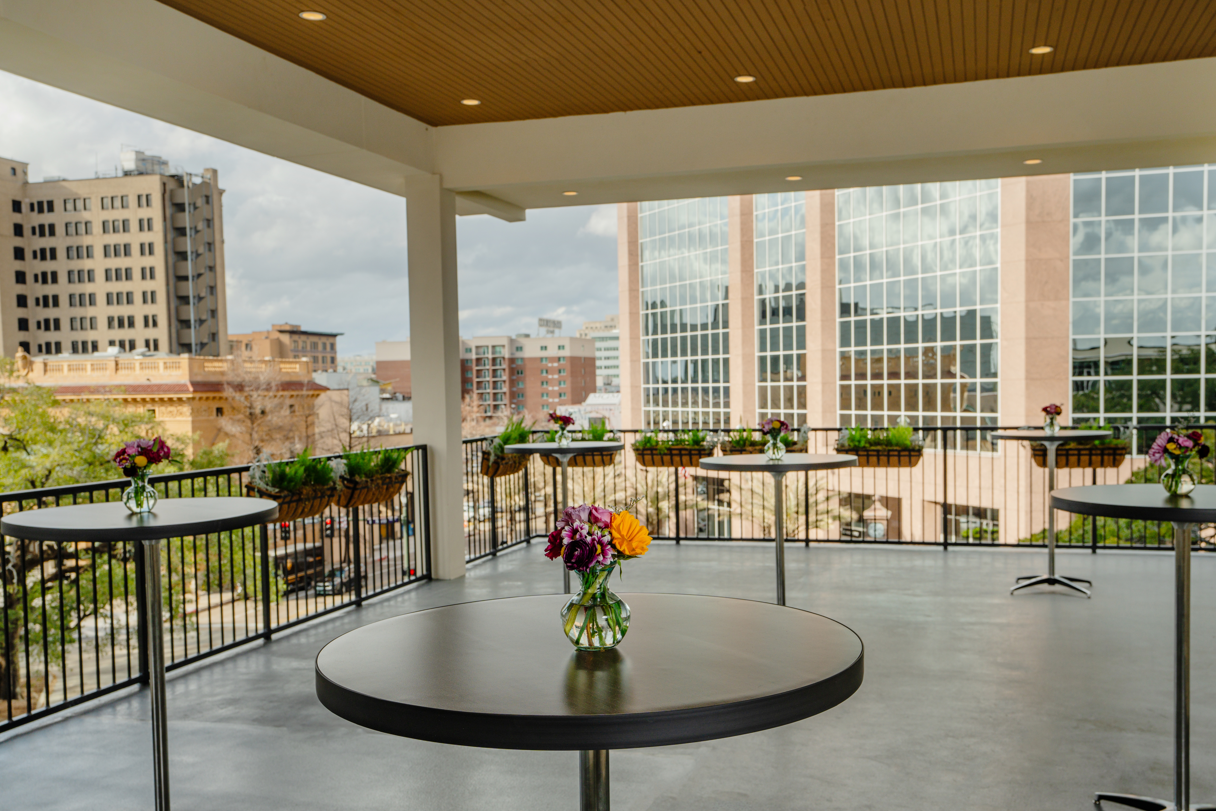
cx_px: 650
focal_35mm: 35
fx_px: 1182
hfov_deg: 54.4
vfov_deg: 37.8
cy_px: 450
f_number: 8
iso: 200
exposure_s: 1/200
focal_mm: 31
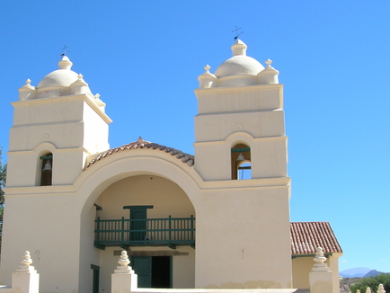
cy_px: 183
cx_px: 153
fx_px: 530
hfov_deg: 40.2
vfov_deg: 30.8
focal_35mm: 47
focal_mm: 5.7
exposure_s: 1/280
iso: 50
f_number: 4.9
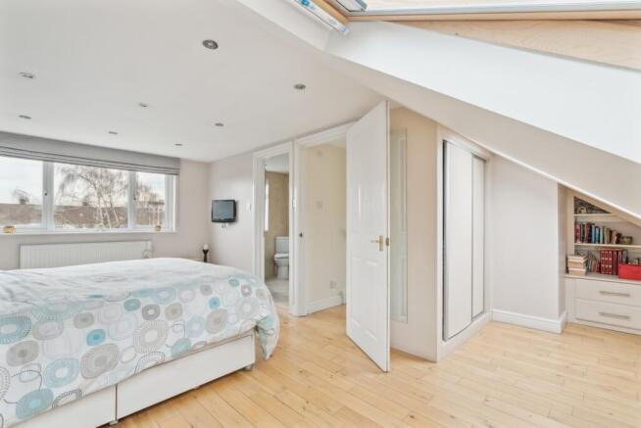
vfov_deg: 73.8
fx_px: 285
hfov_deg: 96.7
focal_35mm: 16
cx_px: 320
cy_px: 214
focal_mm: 16
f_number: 7.1
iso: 400
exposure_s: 1/100
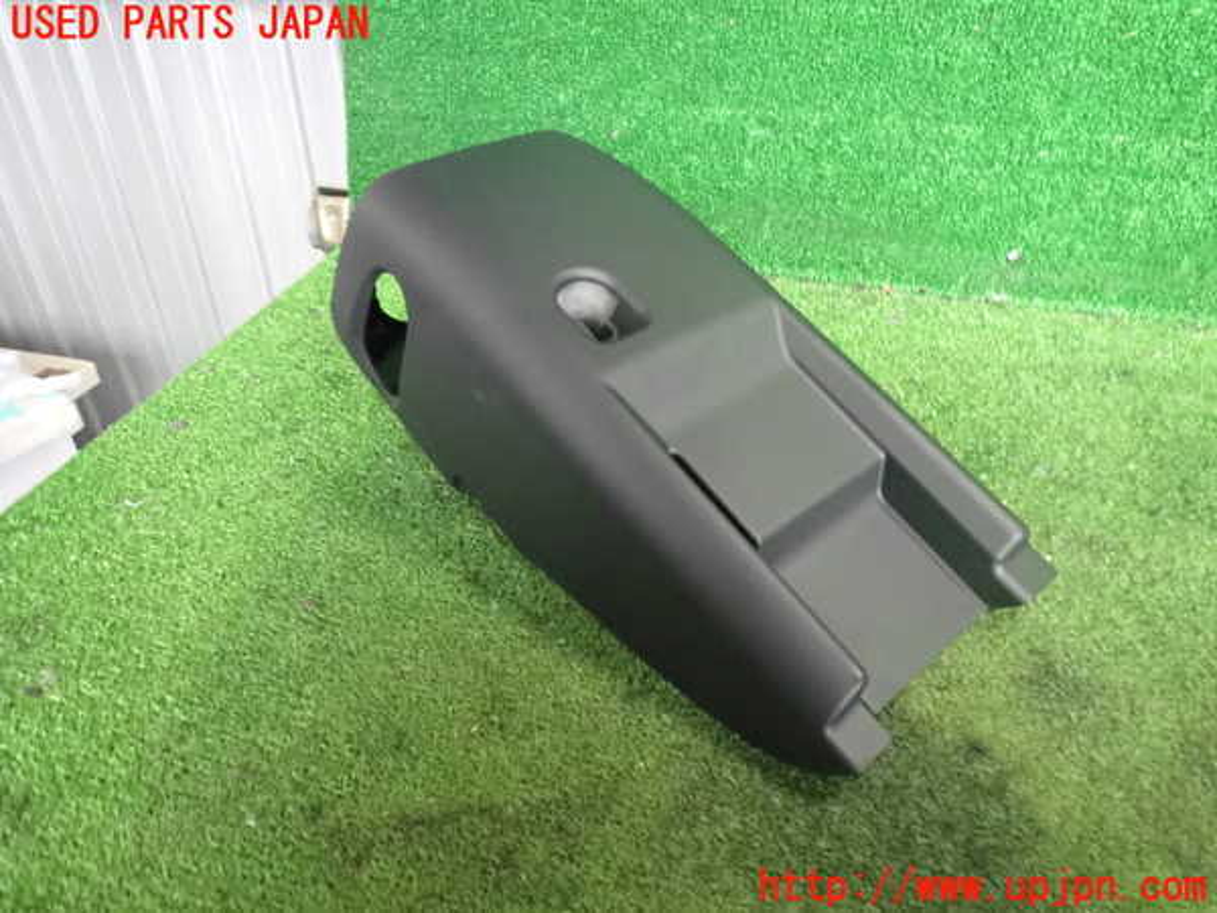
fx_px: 879
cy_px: 456
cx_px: 608
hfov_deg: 69.4
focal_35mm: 25
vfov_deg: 54.9
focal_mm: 4.5
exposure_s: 1/160
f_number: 2
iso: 2000
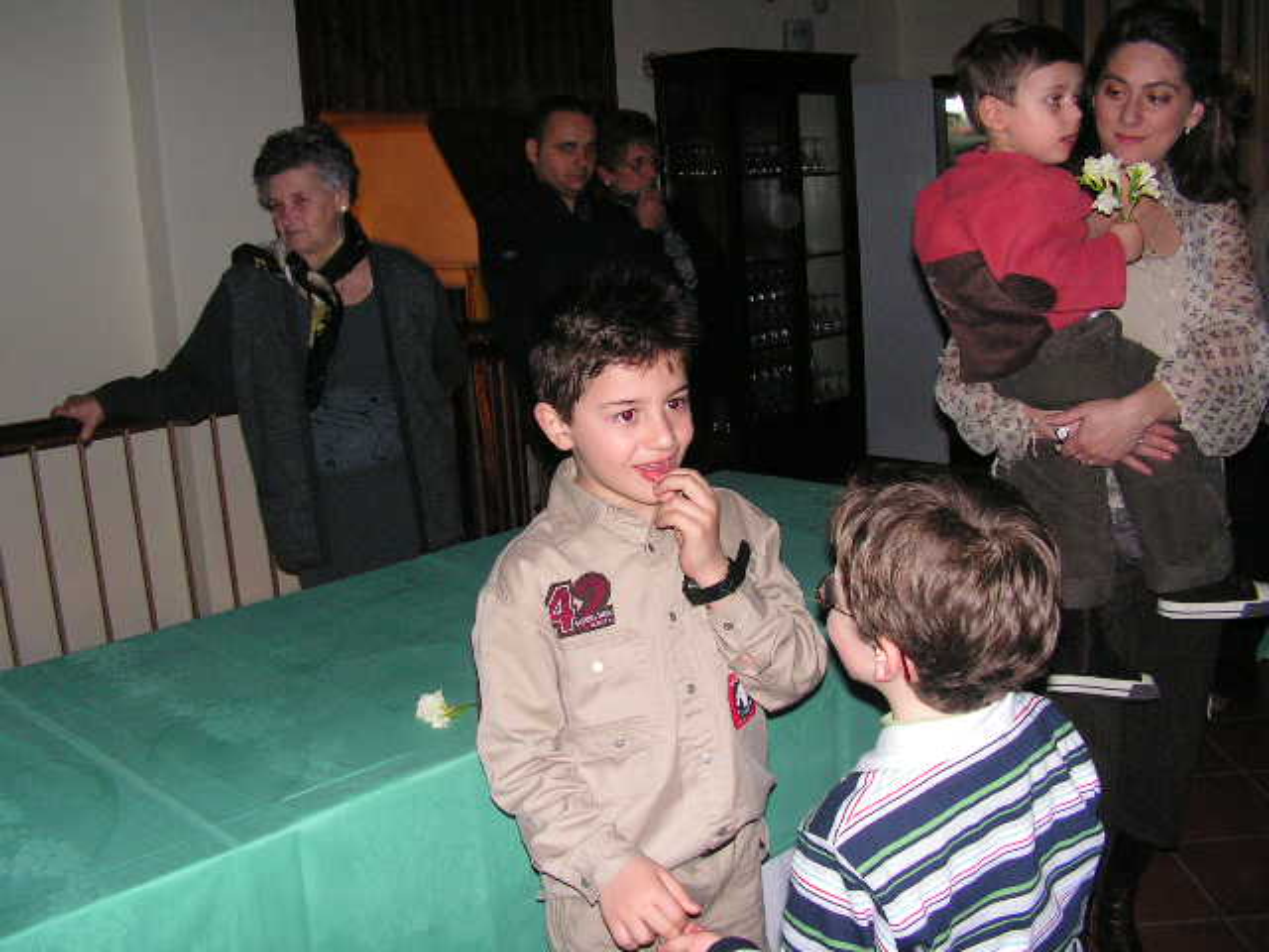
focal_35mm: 36
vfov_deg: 39.7
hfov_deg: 51.4
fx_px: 1320
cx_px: 634
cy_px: 476
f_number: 3.2
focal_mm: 6
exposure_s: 1/40
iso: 200
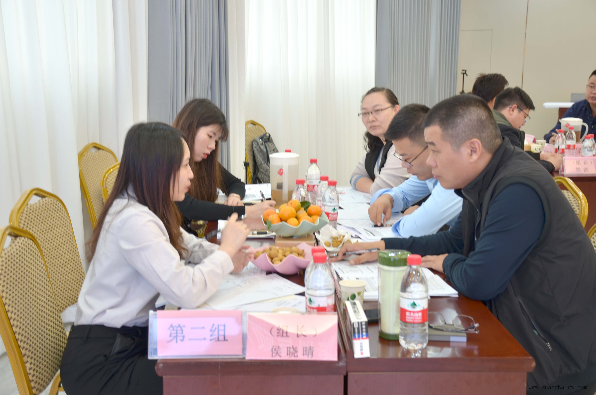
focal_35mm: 48
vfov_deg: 28.0
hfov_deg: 41.2
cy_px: 198
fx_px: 793
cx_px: 298
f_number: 5.6
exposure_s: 1/13
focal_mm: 32
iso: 100
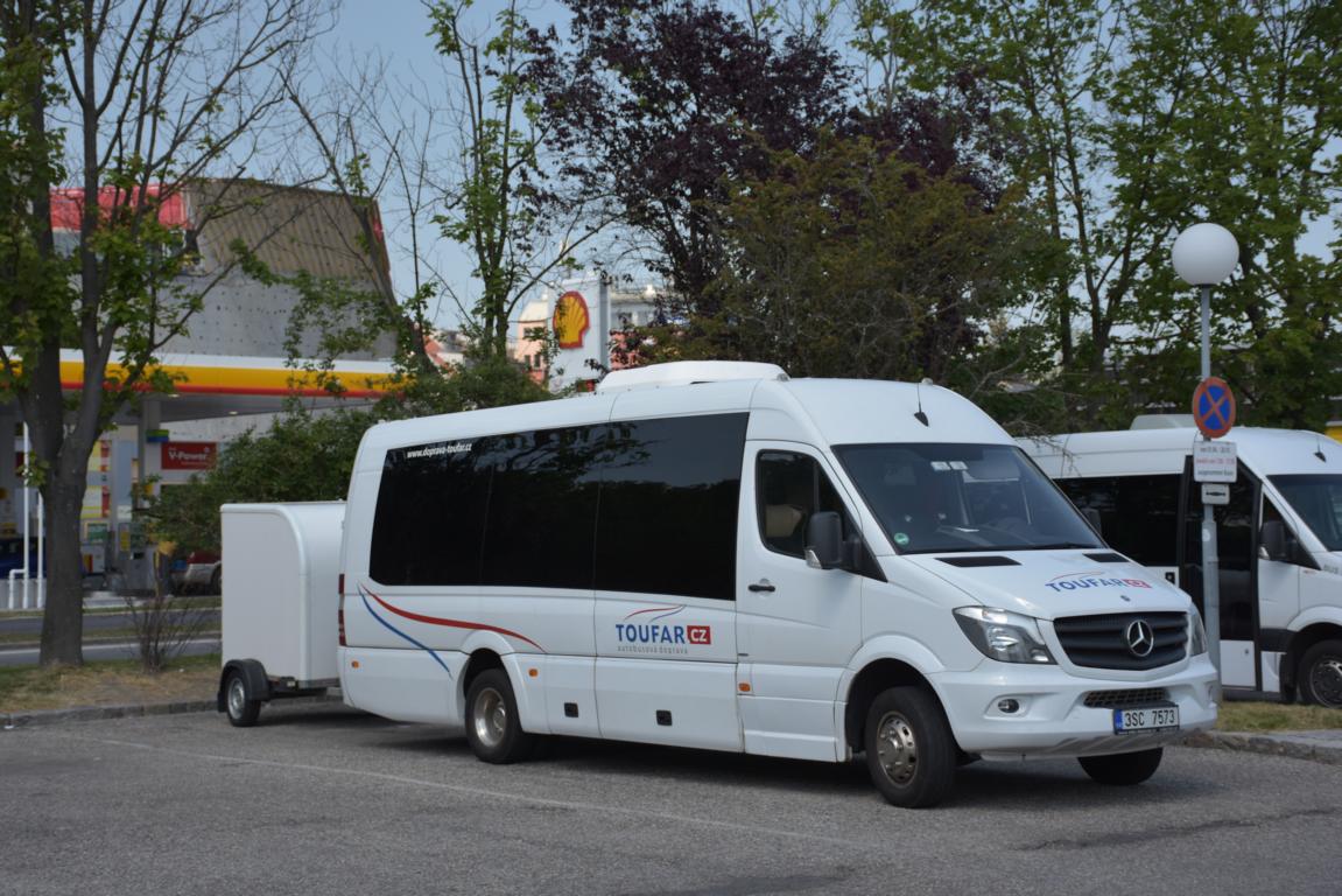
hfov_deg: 33.4
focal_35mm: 60
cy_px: 448
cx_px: 671
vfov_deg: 22.6
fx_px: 2237
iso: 200
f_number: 4.5
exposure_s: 1/1250
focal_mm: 40
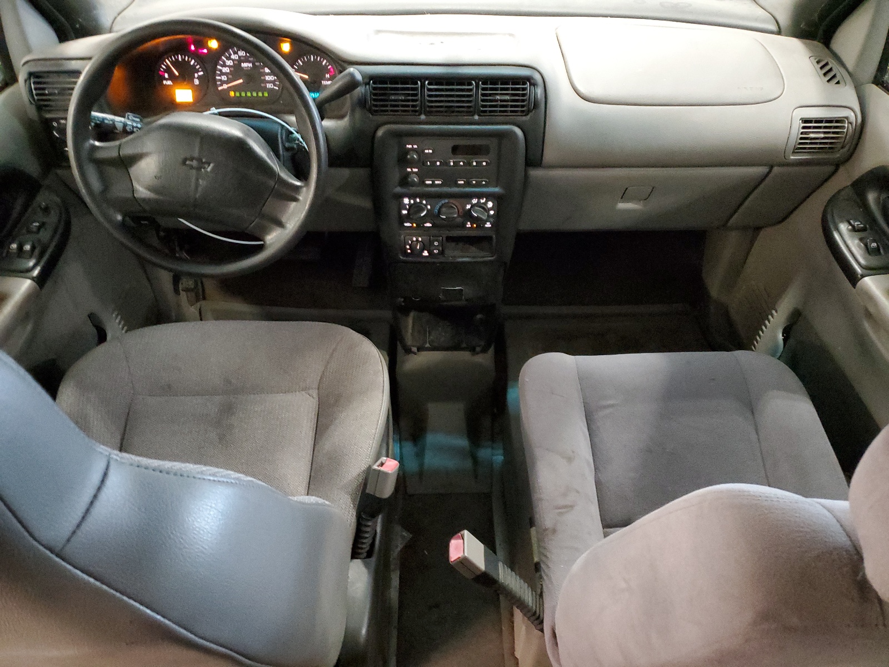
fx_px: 668
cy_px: 334
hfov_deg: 67.3
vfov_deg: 53.1
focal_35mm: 26
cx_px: 444
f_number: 1.5
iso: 672
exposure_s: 1/15
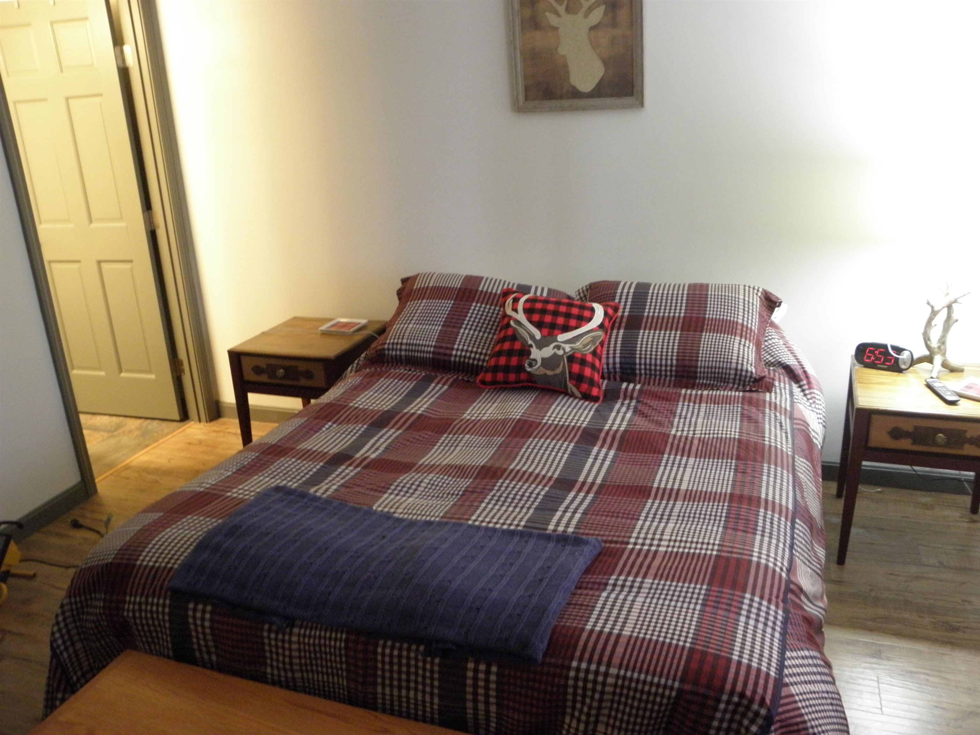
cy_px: 368
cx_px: 490
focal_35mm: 29
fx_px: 821
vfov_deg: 48.2
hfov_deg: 61.7
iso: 400
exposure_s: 1/6
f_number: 2.9
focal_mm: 5.16
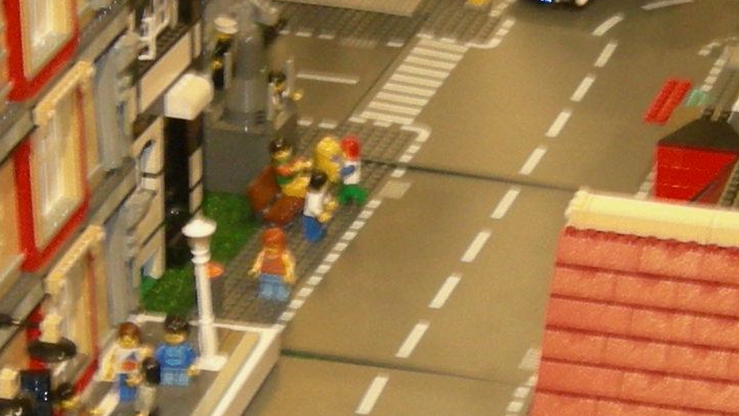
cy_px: 278
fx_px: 2900
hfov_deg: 14.5
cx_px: 458
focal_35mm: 148
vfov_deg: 8.2
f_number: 2.8
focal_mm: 8
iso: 200
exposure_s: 1/12.1
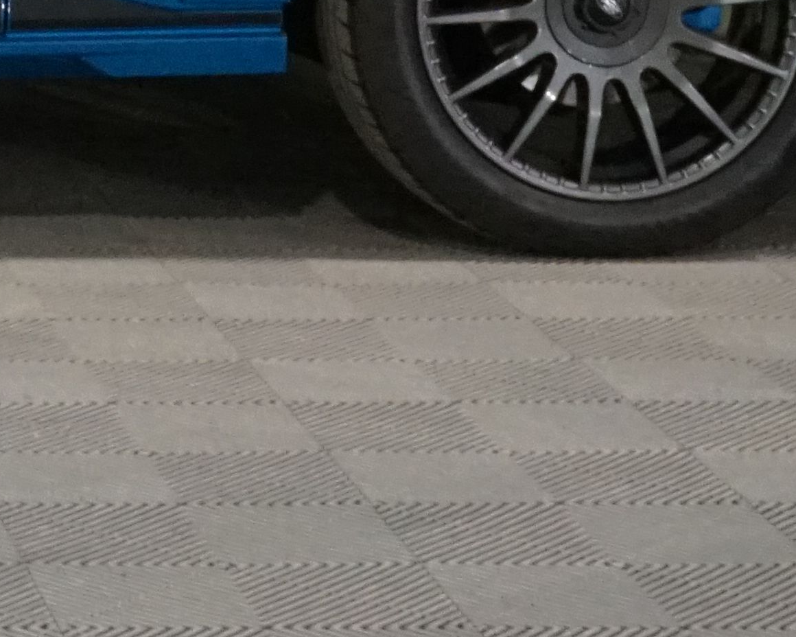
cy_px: -457
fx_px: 3887
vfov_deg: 9.0
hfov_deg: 10.9
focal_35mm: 165
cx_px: -675
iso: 6400
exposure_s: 1/25
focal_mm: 34
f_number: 20
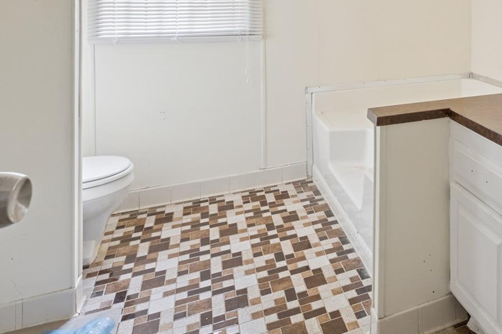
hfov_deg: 52.3
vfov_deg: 37.0
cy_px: 4
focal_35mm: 32
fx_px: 446
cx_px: 444
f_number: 8
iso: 640
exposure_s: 1/60
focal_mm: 14
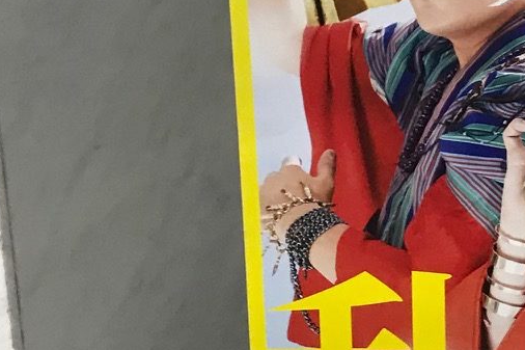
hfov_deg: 16.8
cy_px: 105
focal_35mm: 116
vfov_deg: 11.8
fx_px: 1691
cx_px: 640
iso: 32
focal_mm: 3.99
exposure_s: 1/25
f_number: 1.8
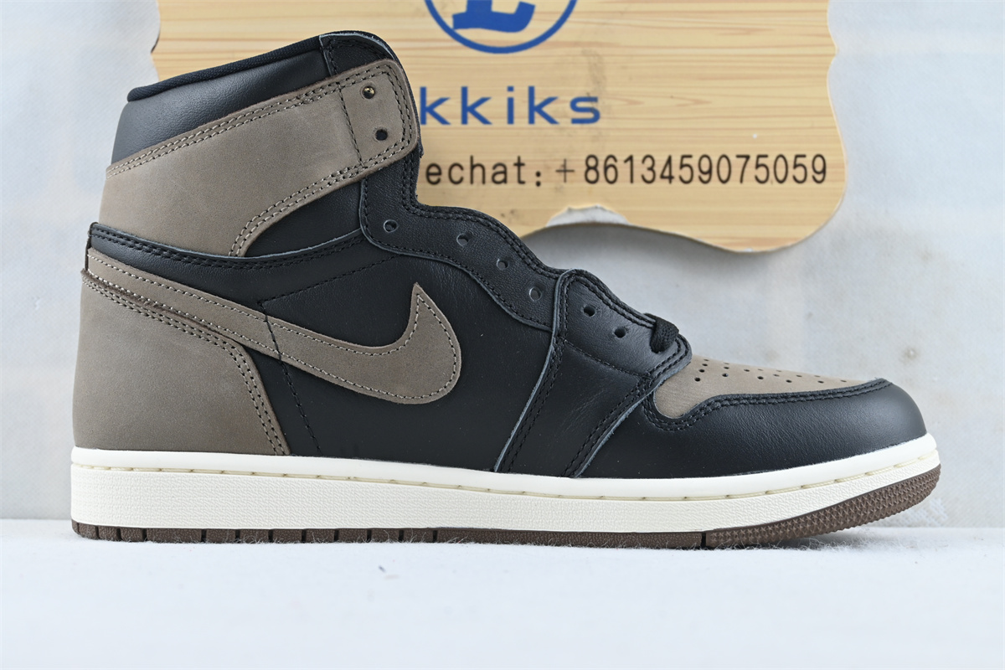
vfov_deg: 25.1
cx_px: 502
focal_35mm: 54
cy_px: 335
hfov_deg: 36.9
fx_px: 1507
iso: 200
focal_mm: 36
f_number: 5.3
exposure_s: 1/50
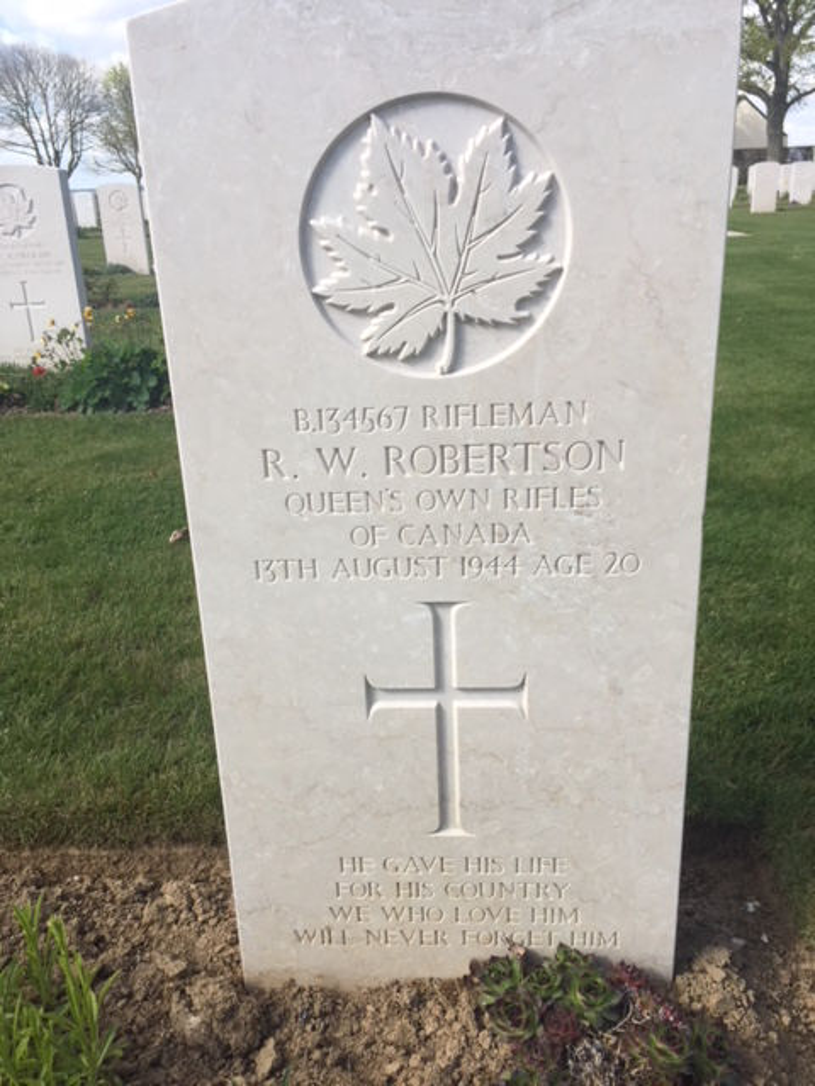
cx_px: 408
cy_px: 543
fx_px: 910
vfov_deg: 61.7
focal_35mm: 29
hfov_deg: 48.2
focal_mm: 4.15
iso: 32
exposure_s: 1/1068
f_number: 2.2
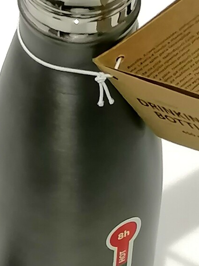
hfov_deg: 7.1
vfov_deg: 9.4
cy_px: 183
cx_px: 59
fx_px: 1609
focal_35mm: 210
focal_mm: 4.75
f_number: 1.8
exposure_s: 1/50
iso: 160
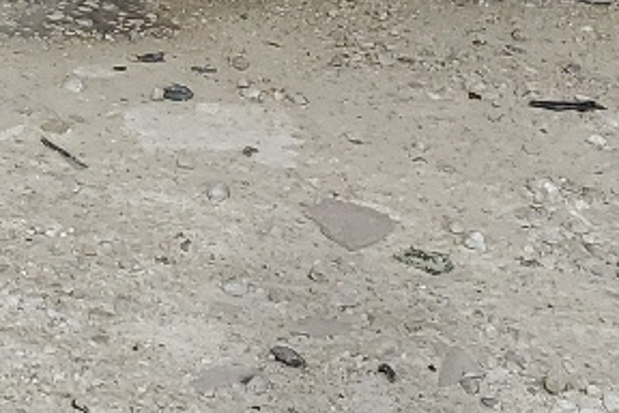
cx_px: -765
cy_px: -493
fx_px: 2579
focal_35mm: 150
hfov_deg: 11.7
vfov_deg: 8.5
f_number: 1.5
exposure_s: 1/5000
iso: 50
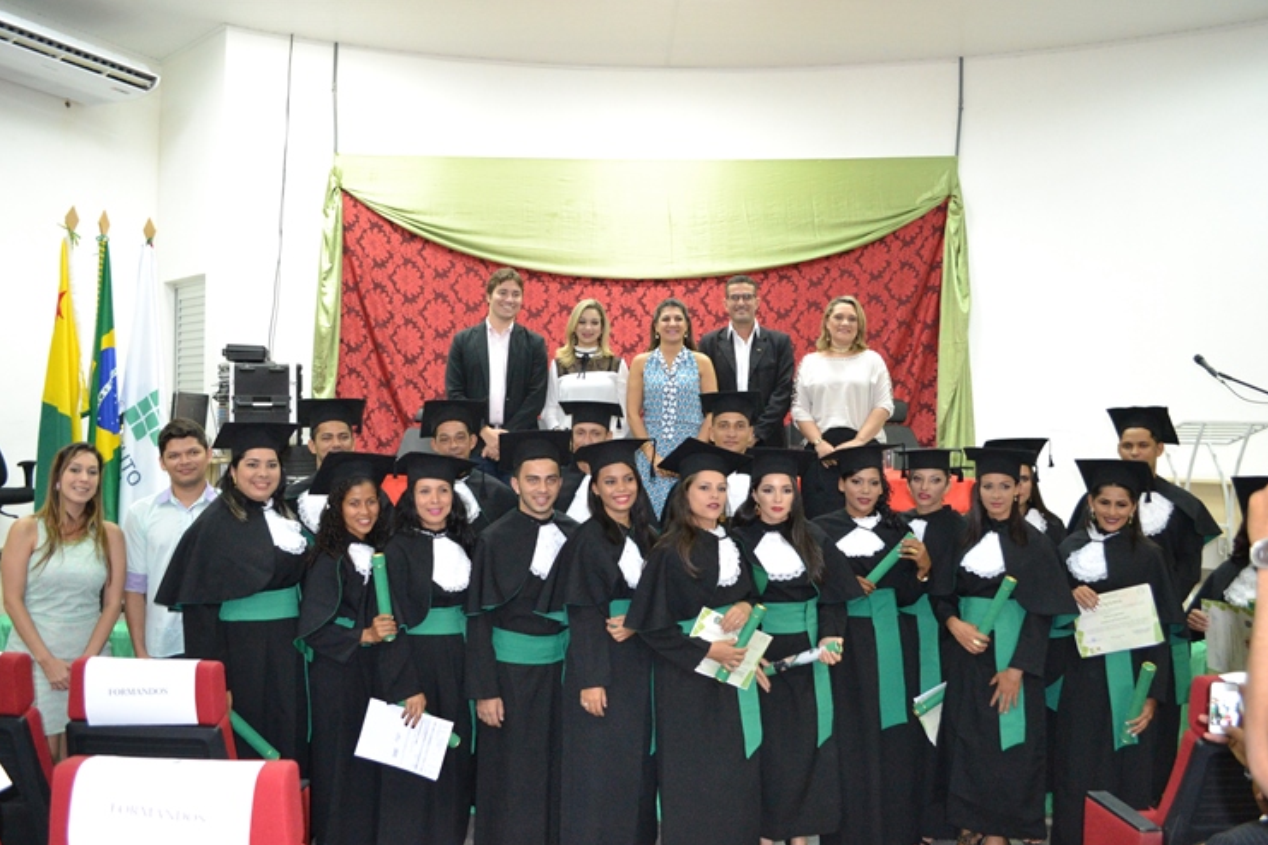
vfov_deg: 46.4
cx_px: 637
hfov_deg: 65.5
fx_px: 986
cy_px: 436
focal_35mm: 28
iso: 2800
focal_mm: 18
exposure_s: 1/60
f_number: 3.5
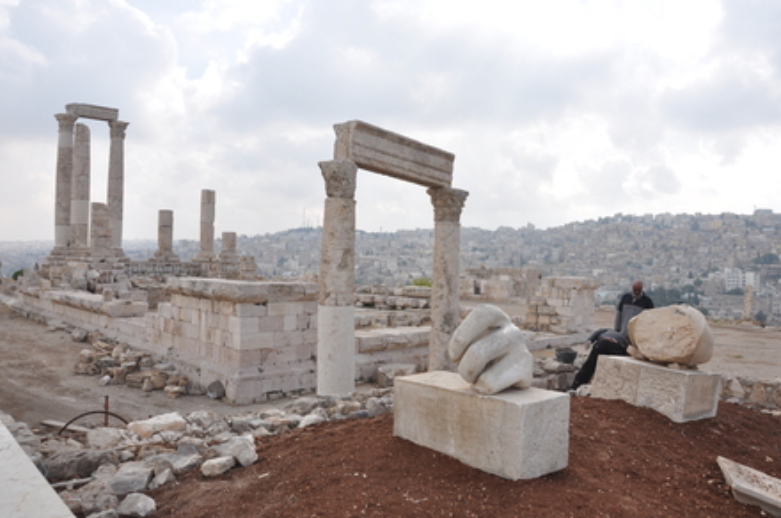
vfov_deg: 47.8
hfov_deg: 67.5
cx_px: 390
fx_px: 585
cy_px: 259
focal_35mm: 27
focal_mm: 18
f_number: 10
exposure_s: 1/400
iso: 200
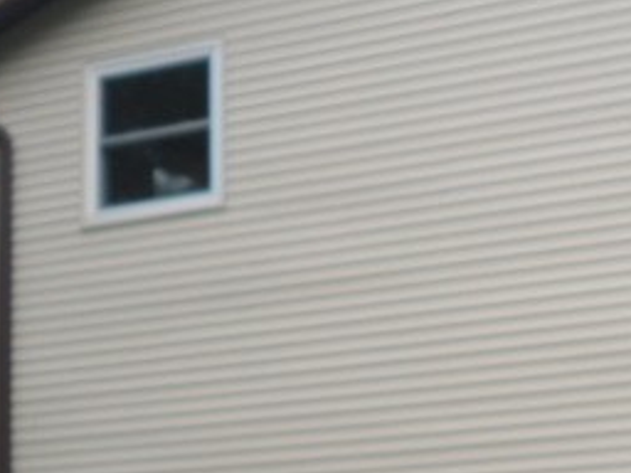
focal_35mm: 120
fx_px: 2187
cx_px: 715
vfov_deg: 12.3
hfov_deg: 15.9
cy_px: 384
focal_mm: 5.5
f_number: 2.7
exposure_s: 1/750
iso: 80
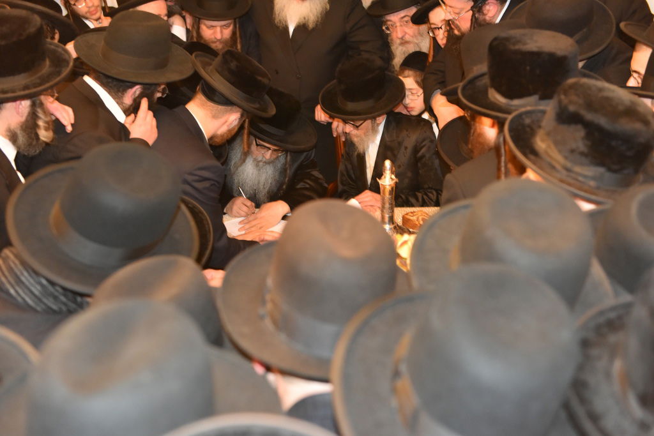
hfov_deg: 41.1
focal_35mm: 48
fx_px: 872
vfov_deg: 28.1
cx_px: 327
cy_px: 218
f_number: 3.2
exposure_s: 1/80
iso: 3200
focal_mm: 48
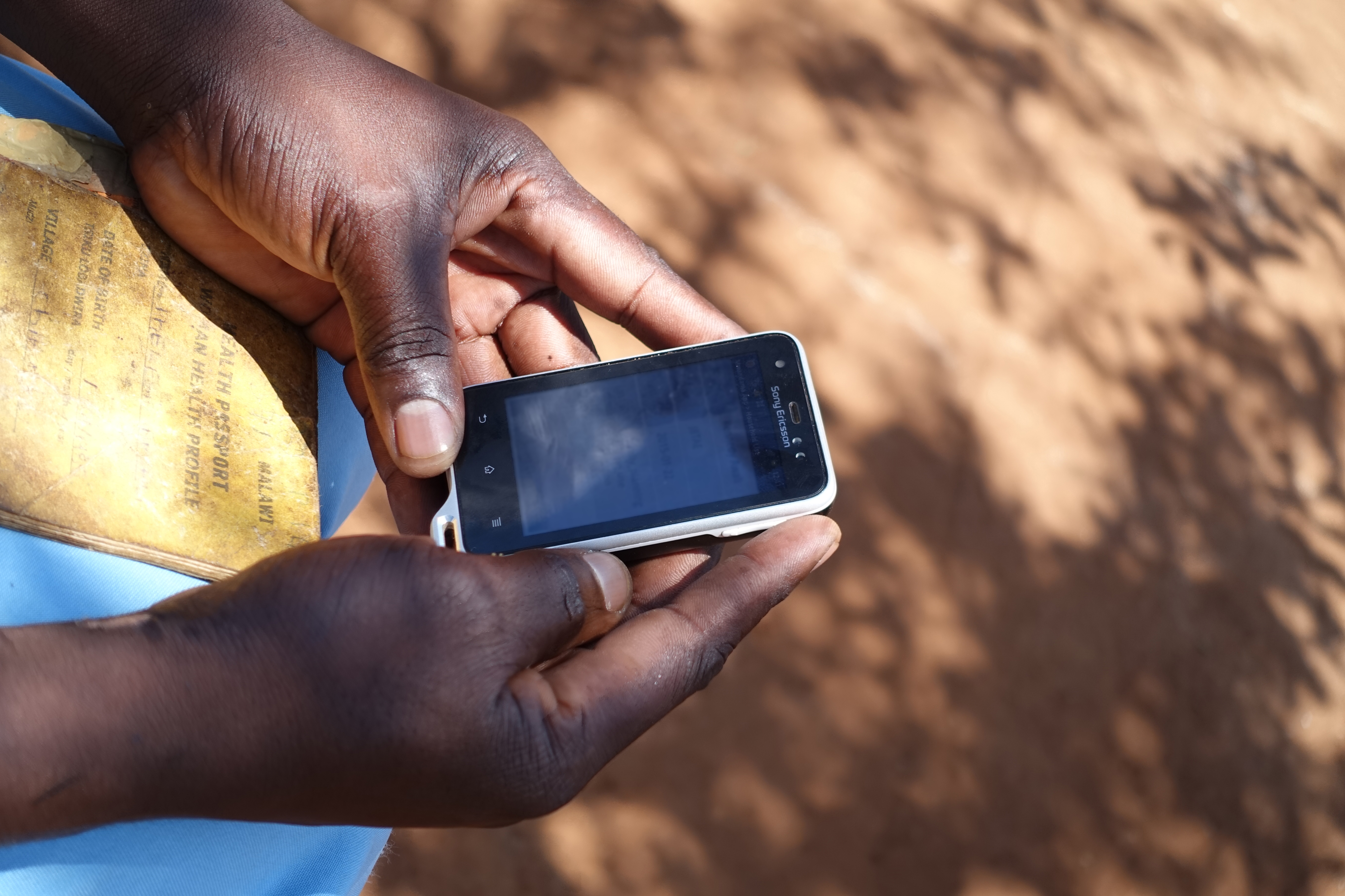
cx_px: 672
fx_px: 2615
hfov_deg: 28.8
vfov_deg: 19.5
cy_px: 448
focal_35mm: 70
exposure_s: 1/500
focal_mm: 25.7
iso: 125
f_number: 2.8
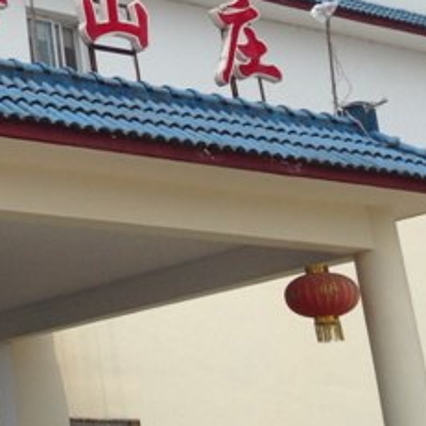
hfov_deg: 16.0
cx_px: -184
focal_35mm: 101
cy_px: 42
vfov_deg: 17.0
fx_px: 1406
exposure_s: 1/2088
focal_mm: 4.12
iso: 50
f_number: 2.4
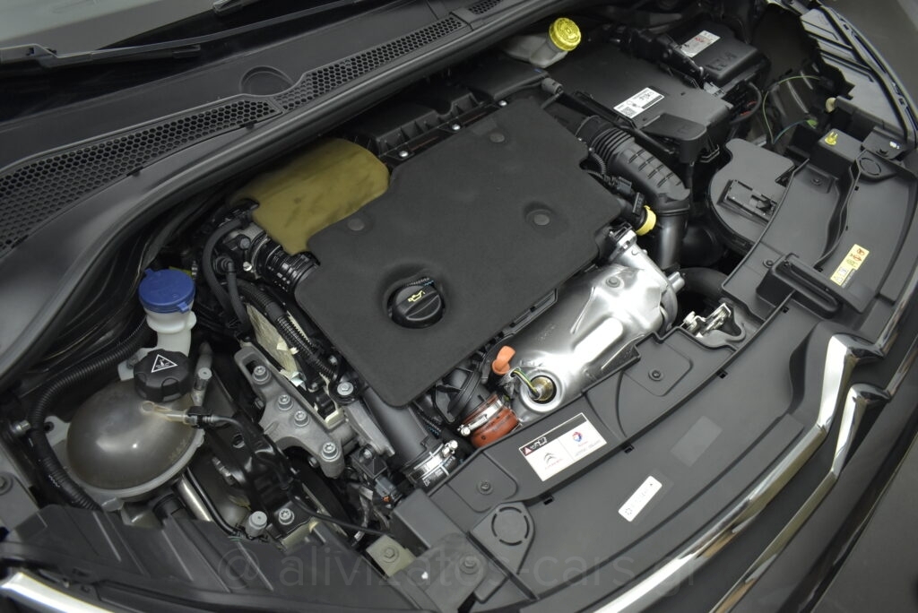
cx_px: 459
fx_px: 689
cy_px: 306
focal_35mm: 27
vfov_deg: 48.0
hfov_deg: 67.4
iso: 1600
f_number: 3.5
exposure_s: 1/125
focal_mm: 18
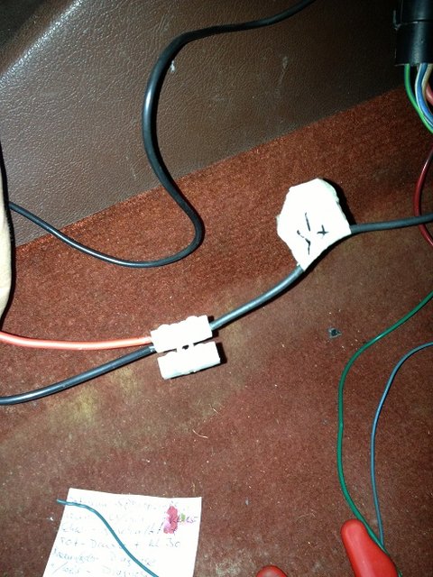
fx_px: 584
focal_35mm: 35
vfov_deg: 52.6
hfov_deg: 40.7
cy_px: 288
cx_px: 216
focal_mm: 4.28
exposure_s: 1/16
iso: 100
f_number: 2.4
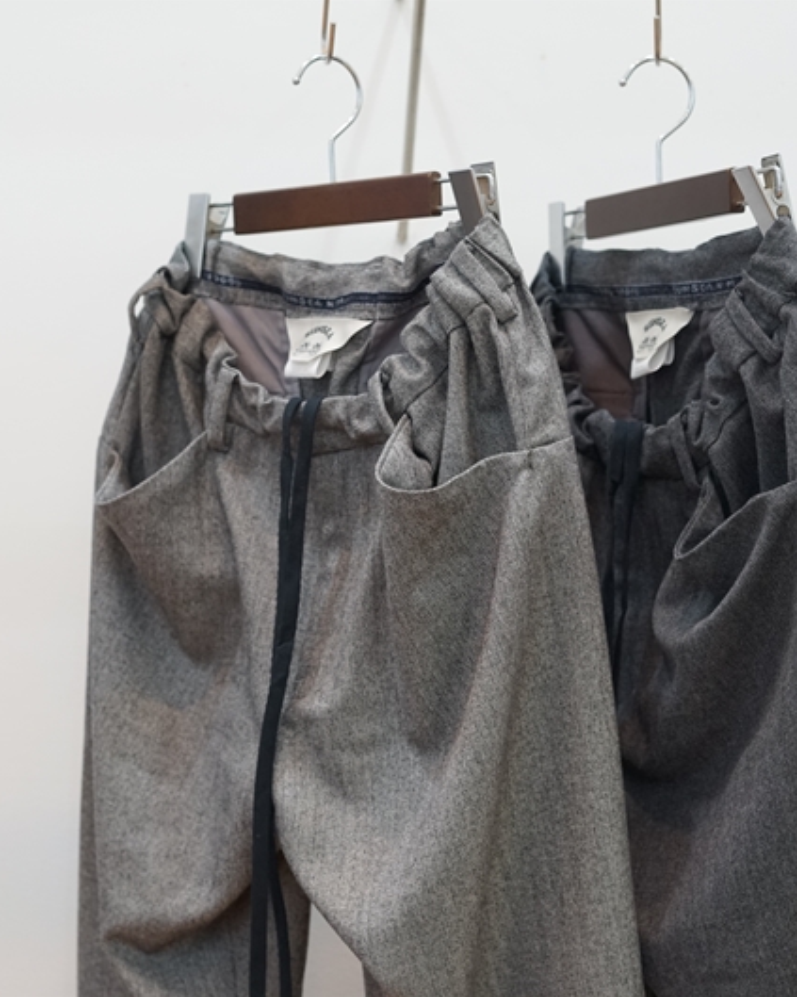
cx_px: 360
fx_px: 2301
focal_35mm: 78
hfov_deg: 19.6
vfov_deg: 24.4
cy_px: 498
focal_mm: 55
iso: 1000
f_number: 4
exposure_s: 1/60
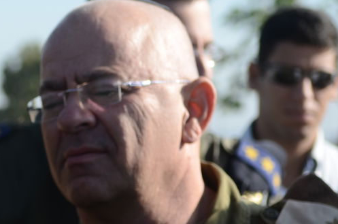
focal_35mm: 232
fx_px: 2177
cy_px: 186
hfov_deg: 8.8
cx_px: -54
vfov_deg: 5.9
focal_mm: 55
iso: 125
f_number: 4.5
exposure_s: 1/800
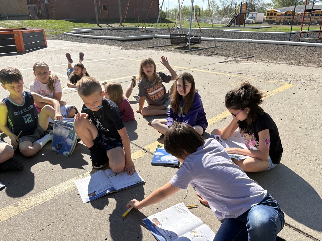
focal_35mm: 26
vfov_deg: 53.1
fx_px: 242
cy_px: 120
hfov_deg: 67.3
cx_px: 161
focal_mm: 5.96
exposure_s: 1/3279
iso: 50
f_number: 1.6
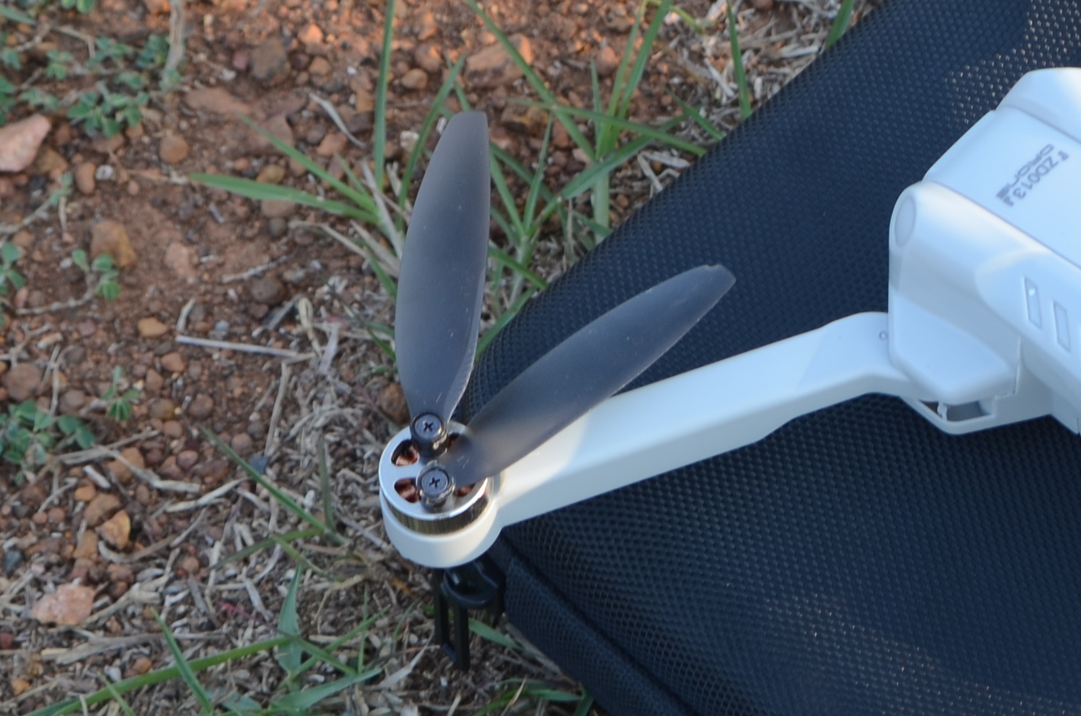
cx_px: 1453
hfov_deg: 9.3
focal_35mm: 217
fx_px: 6503
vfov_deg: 6.3
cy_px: 446
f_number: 6.3
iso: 100
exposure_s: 1/50
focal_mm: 48
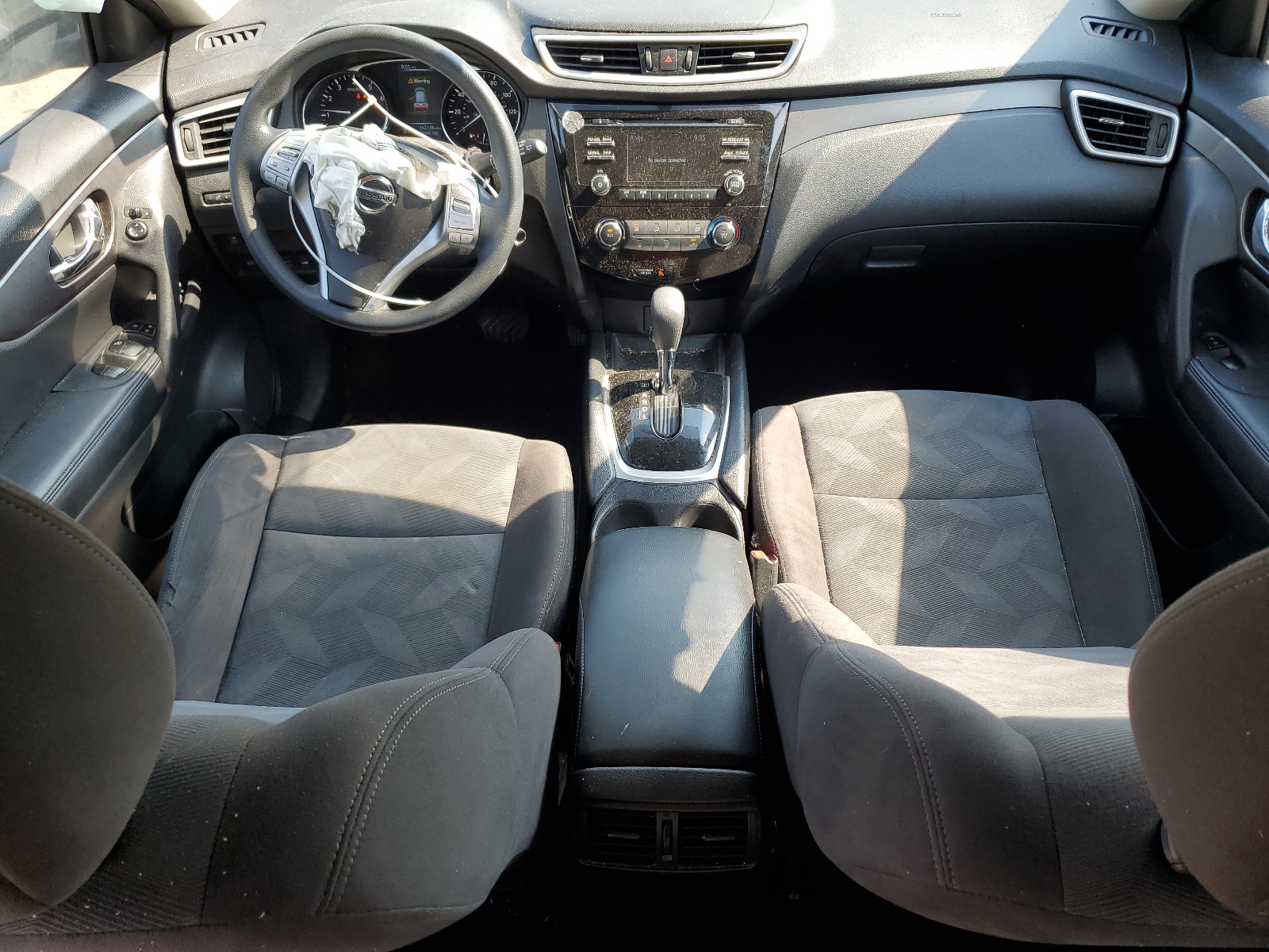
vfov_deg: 53.1
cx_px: 634
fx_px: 953
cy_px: 476
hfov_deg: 67.3
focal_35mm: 26
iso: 50
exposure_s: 1/256
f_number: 1.5
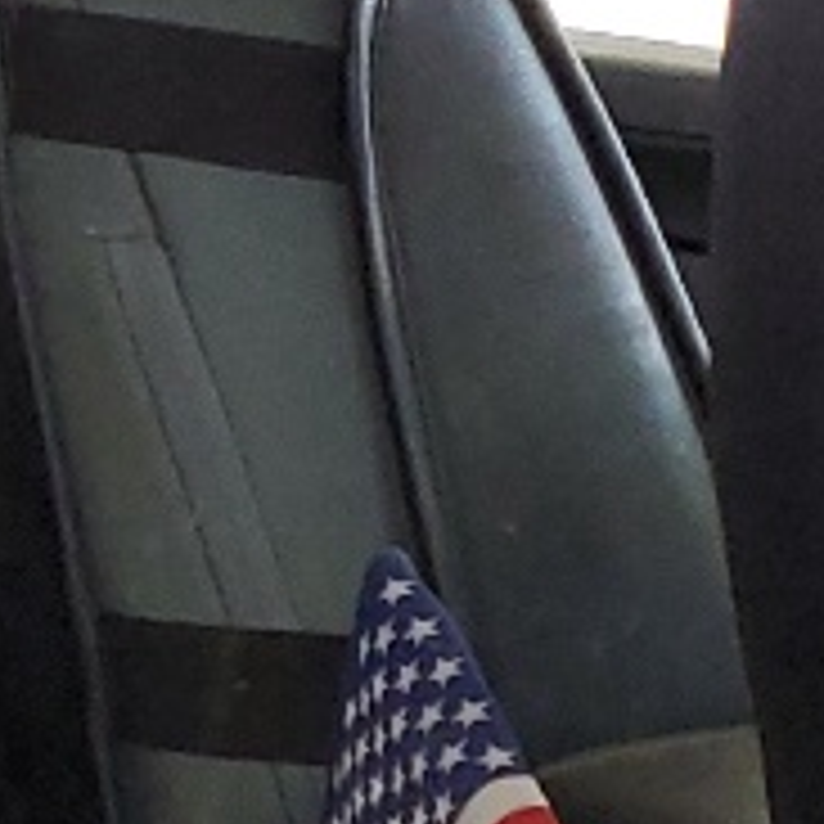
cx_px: -892
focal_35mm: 201
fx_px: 5413
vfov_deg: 8.7
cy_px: 549
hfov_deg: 8.2
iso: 146
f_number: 1.5
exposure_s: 1/60.2
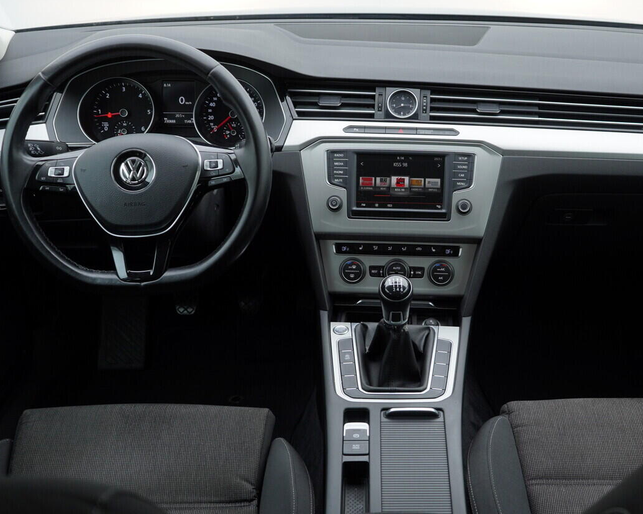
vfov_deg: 32.1
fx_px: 894
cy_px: 256
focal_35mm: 47
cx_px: 393
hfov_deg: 39.3
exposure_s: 1/50
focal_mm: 24
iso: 125
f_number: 3.2
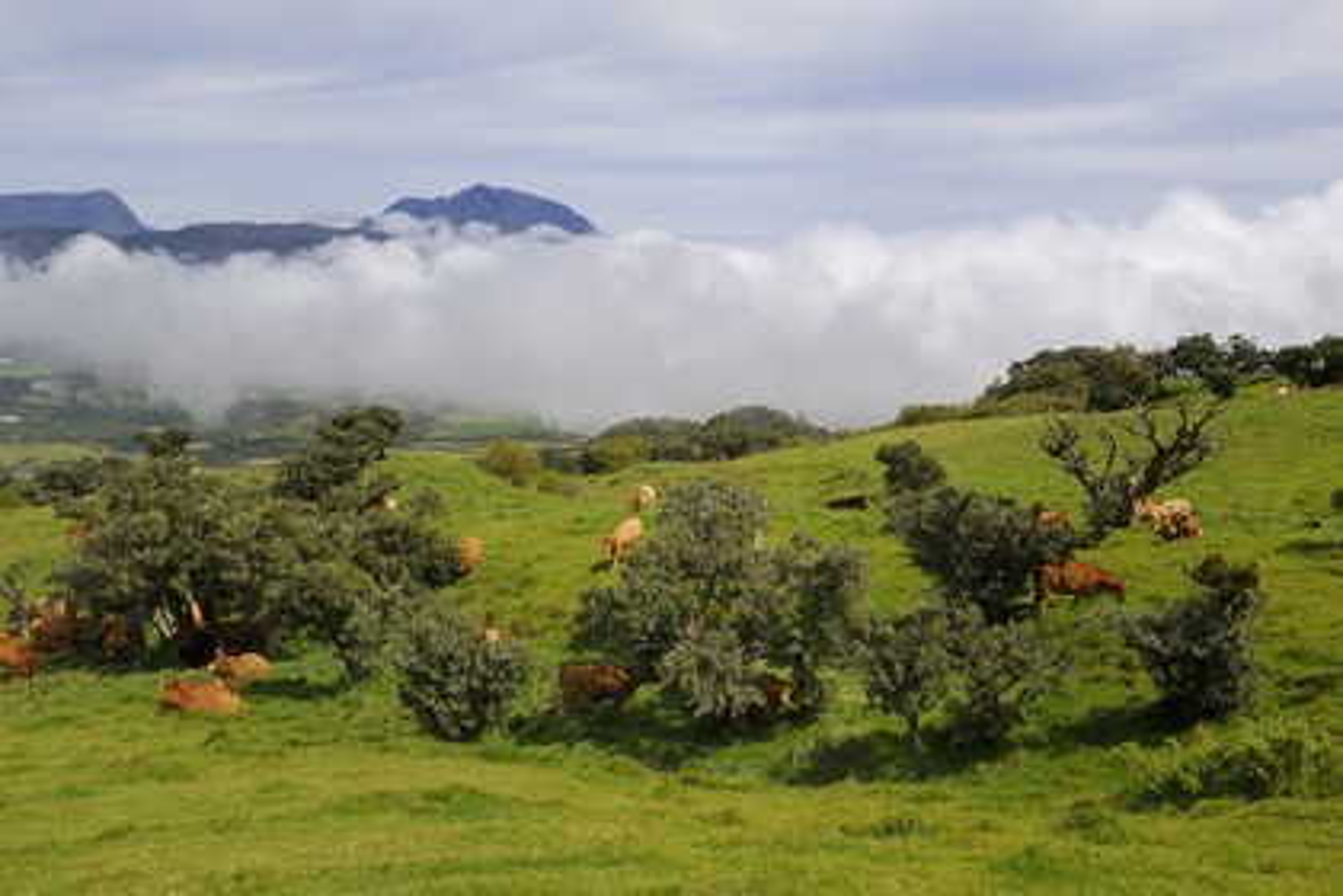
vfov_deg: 35.1
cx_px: 672
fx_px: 1418
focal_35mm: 38
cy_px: 448
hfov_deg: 50.7
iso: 200
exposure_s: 1/200
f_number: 14
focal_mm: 38
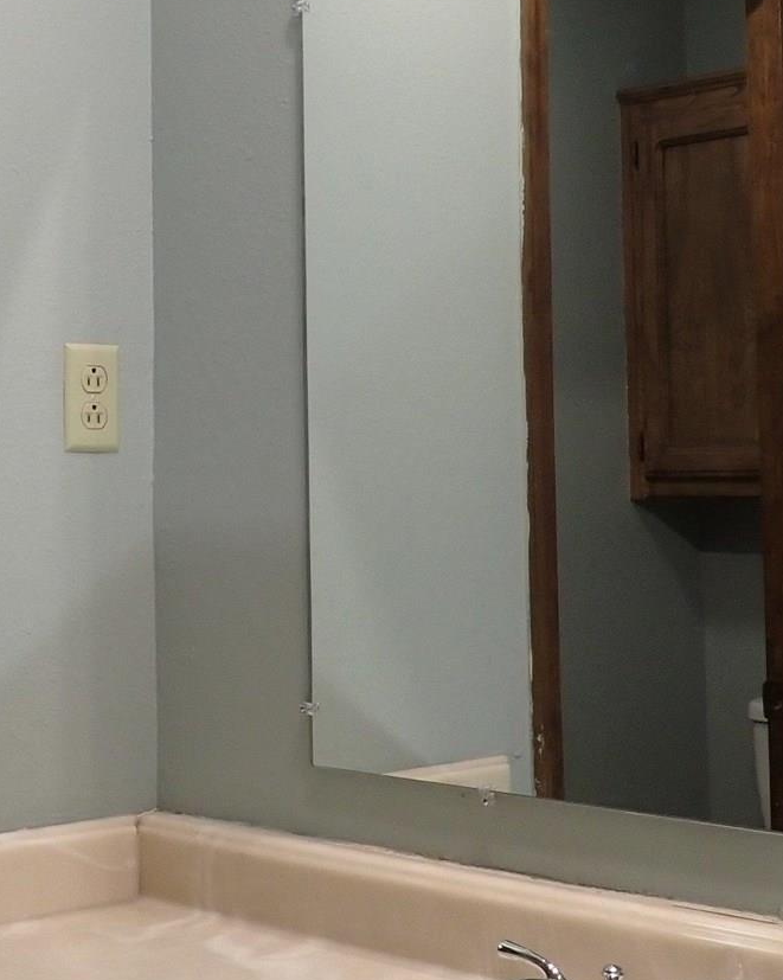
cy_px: 418
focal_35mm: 68
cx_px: 261
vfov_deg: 27.9
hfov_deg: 22.4
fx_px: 1971
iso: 200
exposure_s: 1/100
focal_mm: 4.5
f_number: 2
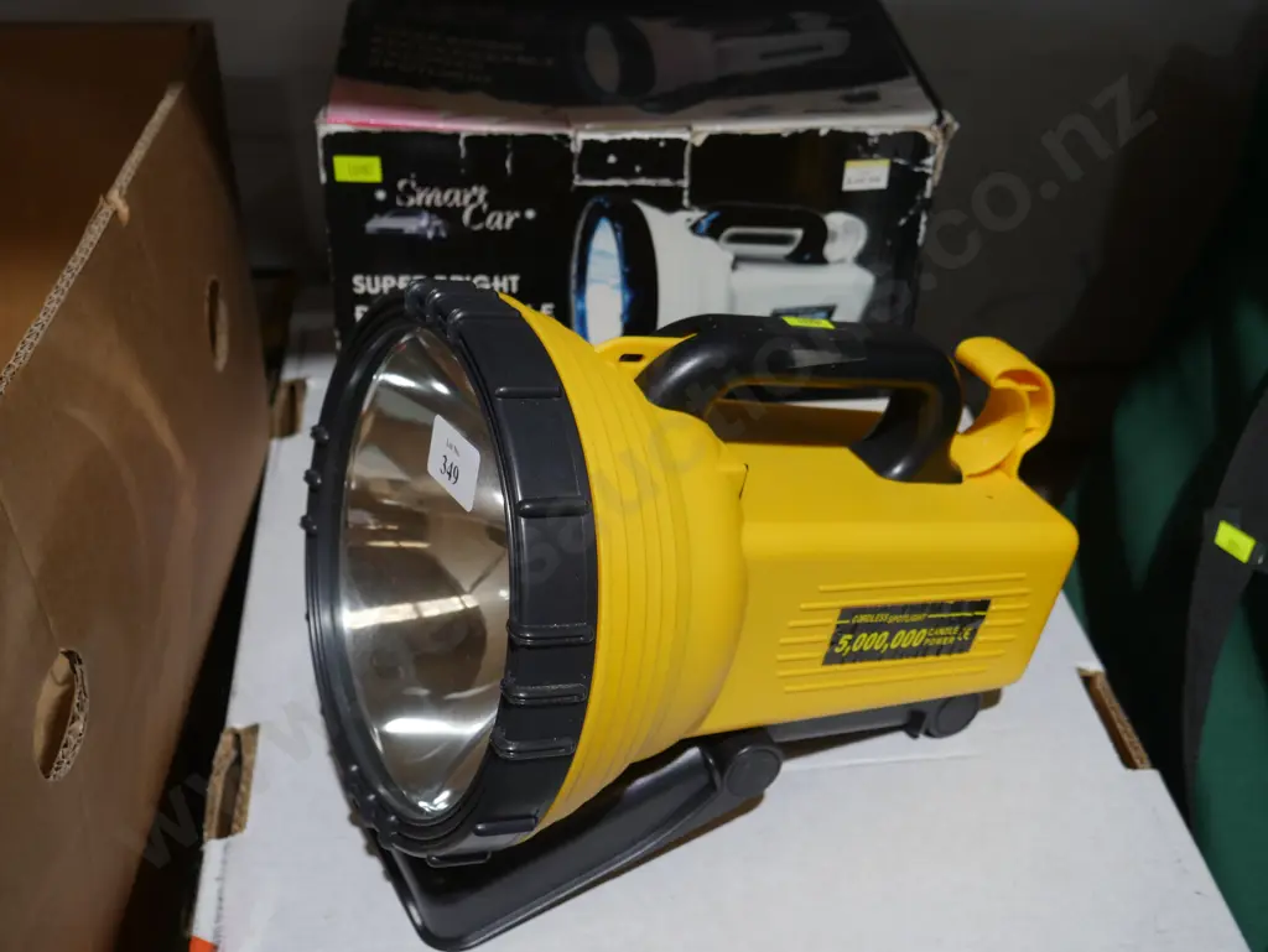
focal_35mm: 44
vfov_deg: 32.9
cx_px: 634
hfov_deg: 42.9
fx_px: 1612
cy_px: 476
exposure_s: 1/60
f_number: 4.7
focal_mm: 22
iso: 640
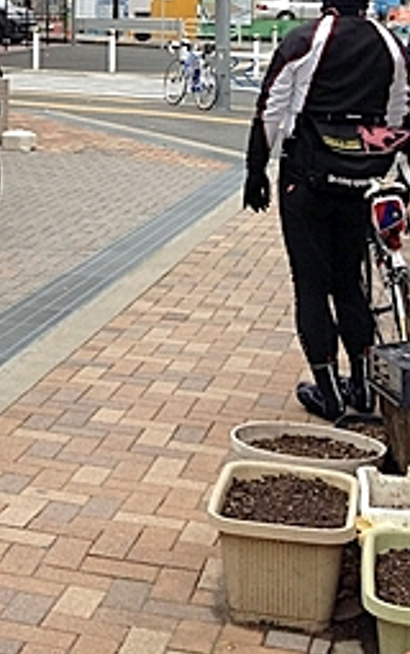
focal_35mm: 93
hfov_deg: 13.5
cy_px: 72
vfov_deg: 21.8
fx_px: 1658
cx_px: -133
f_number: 2.4
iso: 64
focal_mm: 4.28
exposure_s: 1/144
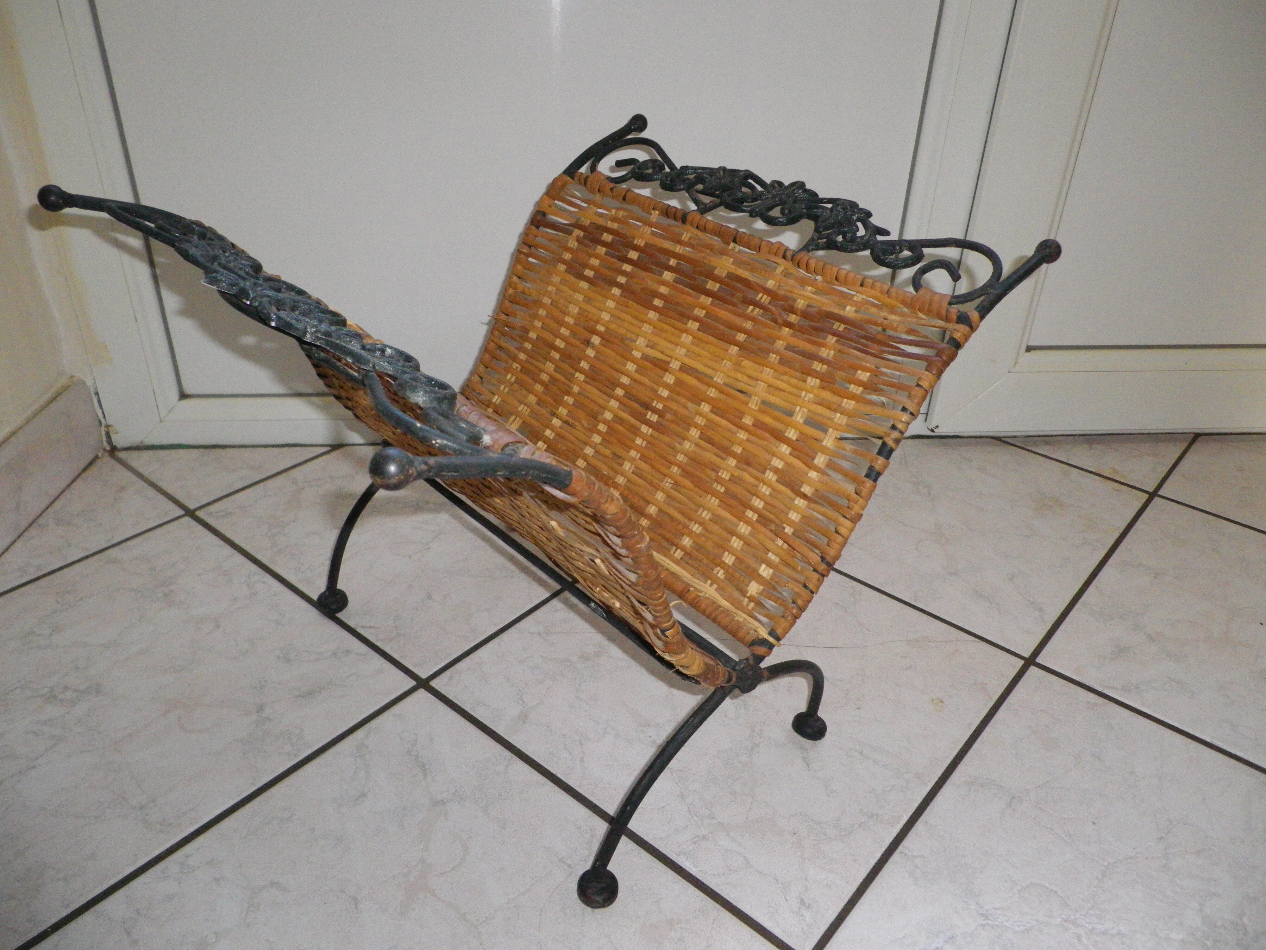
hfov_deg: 63.4
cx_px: 633
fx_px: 1024
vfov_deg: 49.7
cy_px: 475
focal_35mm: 28
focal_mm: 4.9
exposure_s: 1/60
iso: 400
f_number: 2.6
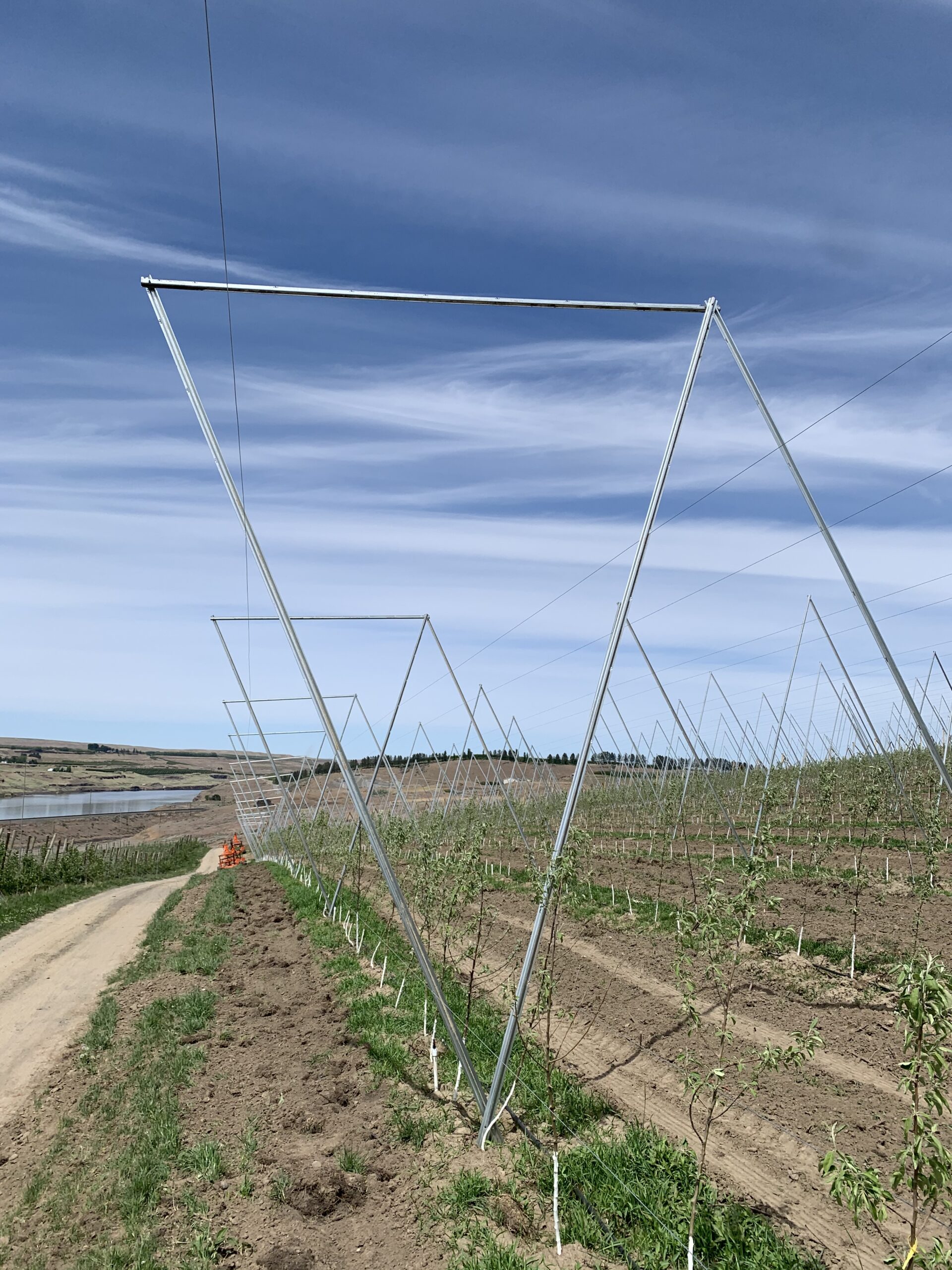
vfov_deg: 67.3
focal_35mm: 26
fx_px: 953
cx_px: 476
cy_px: 635
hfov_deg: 53.1
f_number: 1.8
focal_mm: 4.25
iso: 25
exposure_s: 1/3788
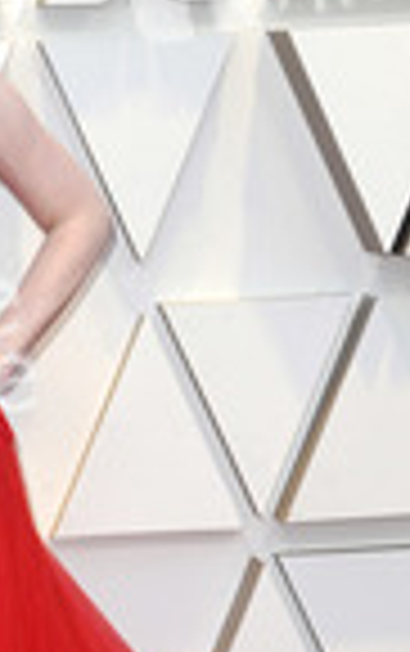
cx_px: -61
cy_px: 612
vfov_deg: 12.7
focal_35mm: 163
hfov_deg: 8.0
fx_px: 2906
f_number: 8
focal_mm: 58
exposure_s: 1/250
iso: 800
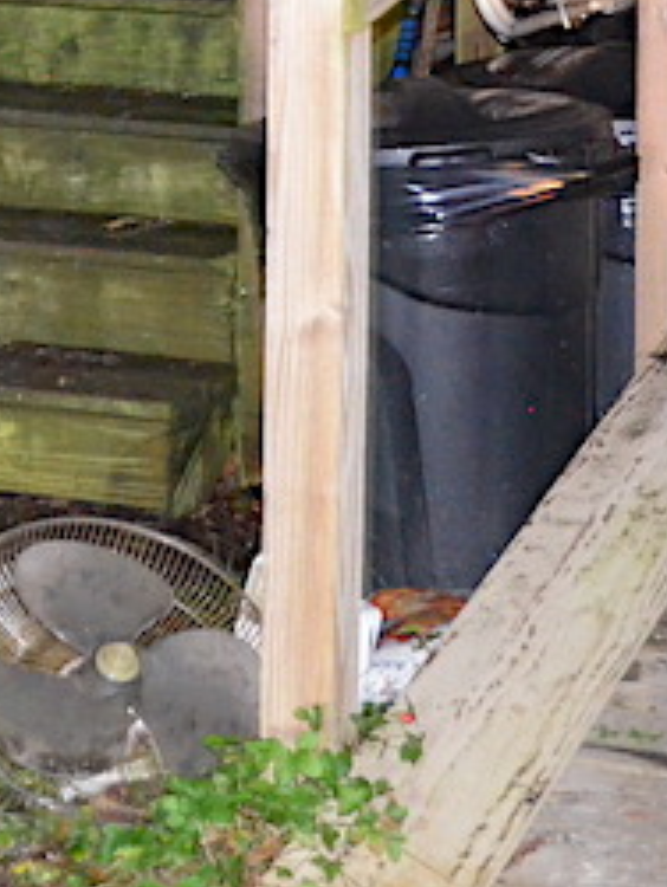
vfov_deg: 13.5
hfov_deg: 10.7
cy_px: -442
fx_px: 3539
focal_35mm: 138
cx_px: 145
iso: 3200
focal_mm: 20
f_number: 3.8
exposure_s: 1/8
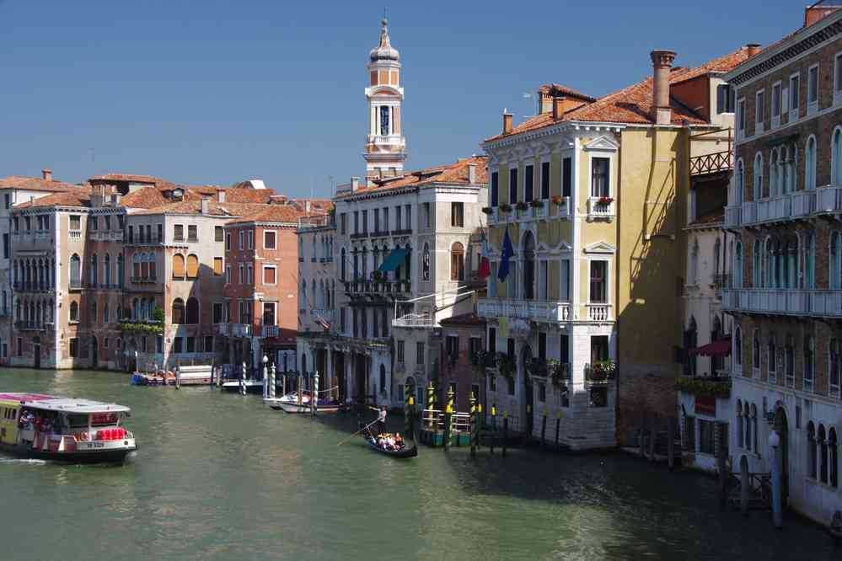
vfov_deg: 21.2
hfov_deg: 31.4
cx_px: 421
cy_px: 280
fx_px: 1497
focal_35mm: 64
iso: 200
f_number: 11
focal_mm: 42.5
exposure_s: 1/80
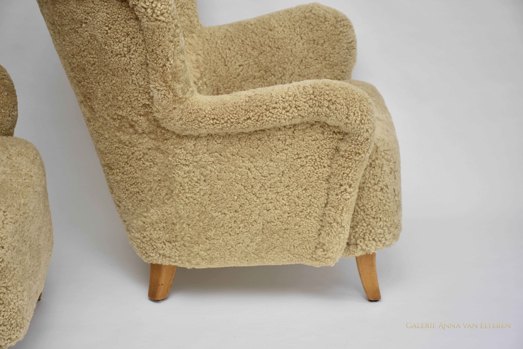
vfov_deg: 17.5
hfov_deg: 26.0
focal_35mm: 78
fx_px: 1133
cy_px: 174
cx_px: 262
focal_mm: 52
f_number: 4.8
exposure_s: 1/250
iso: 400
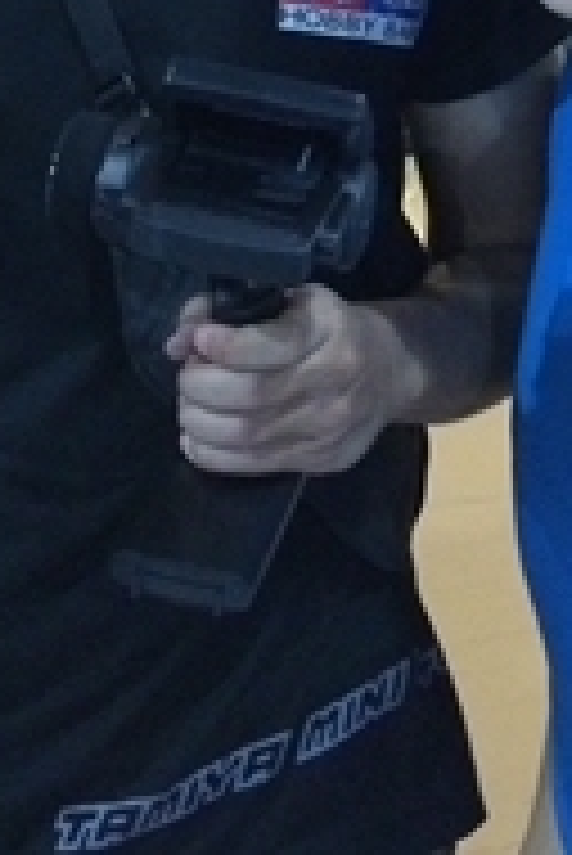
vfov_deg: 20.0
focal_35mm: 95
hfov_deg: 14.4
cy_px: -194
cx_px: 378
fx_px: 2260
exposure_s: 1/15
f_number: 2.2
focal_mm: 4.15
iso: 500
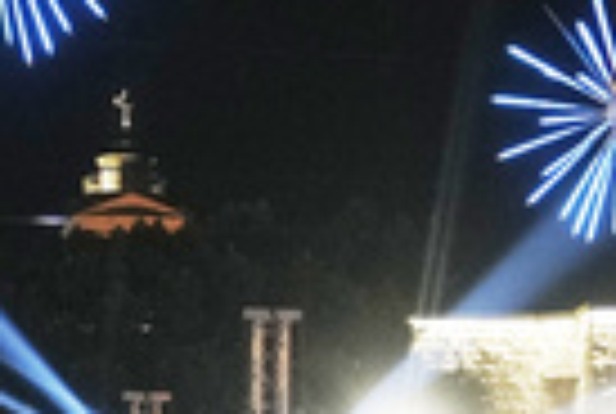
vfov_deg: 7.7
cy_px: 353
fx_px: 3070
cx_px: -90
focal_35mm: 179
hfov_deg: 11.3
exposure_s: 1/400
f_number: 2.8
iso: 2500
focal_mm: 24
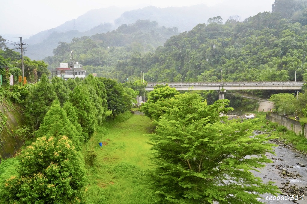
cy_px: 102
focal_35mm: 29
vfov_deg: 45.0
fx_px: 247
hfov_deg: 63.7
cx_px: 154
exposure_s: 1/1600
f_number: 8
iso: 6400
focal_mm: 29
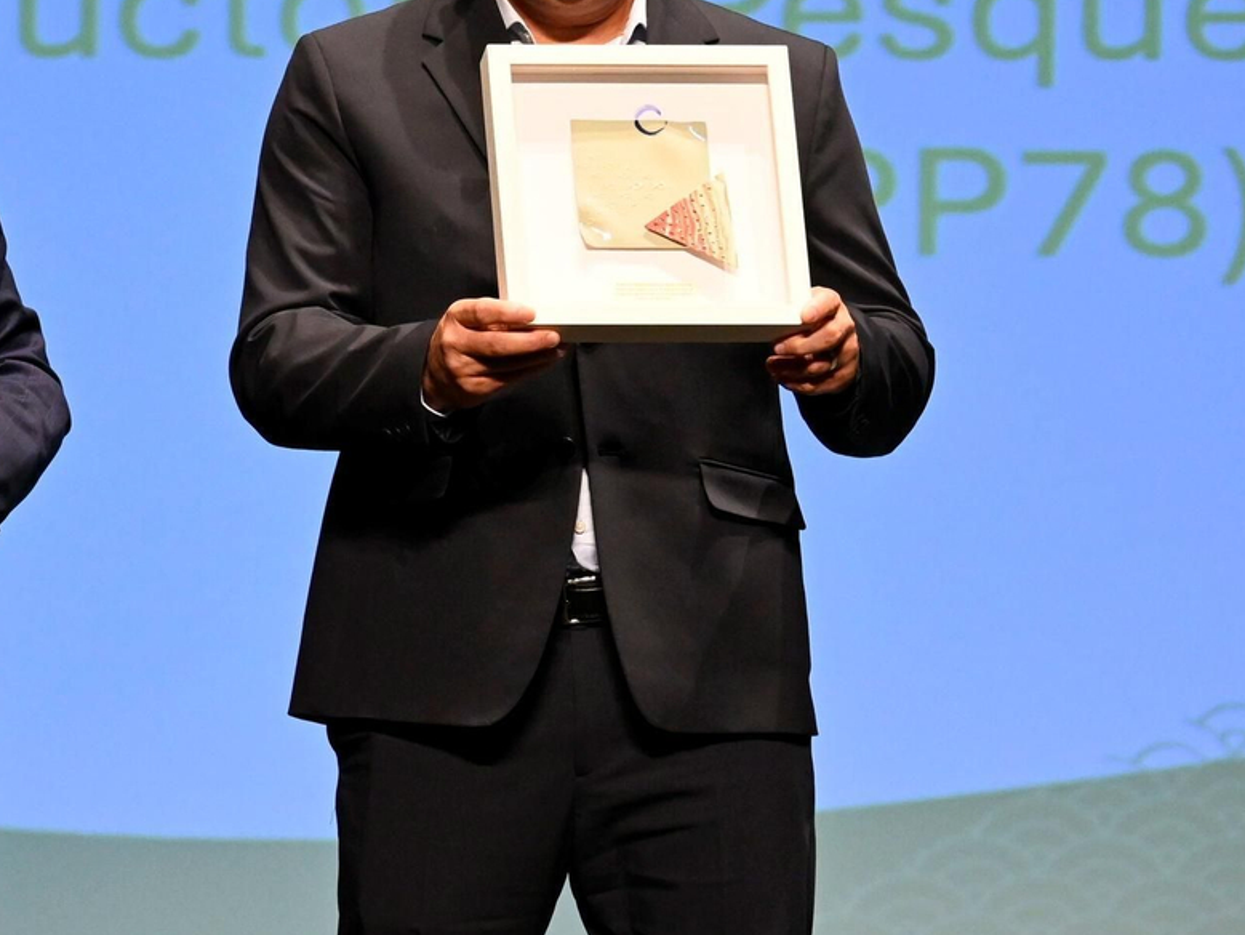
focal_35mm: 326
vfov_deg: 4.6
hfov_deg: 6.1
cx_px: 512
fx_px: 11729
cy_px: 256
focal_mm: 110
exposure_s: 1/200
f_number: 5
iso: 3200
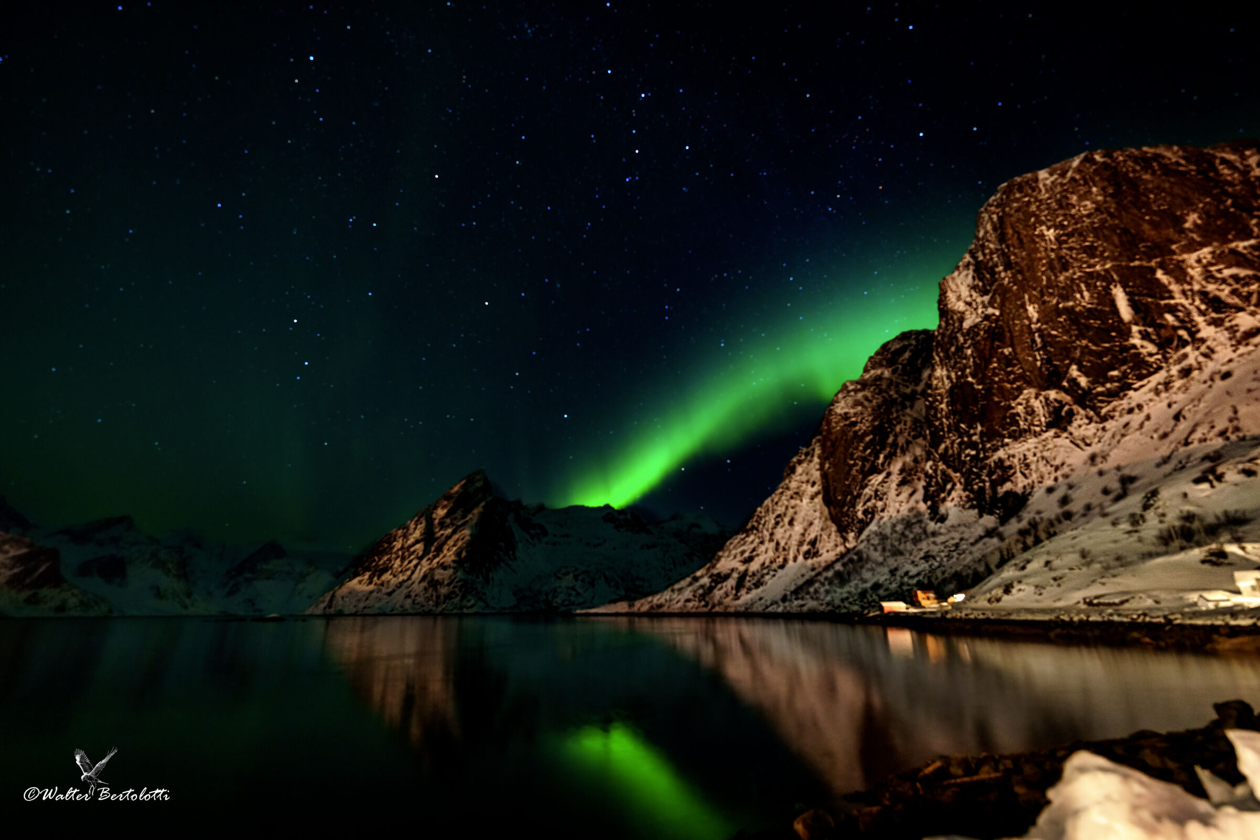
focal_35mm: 14
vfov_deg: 81.2
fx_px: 490
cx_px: 630
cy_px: 420
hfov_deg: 104.3
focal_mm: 14
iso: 2000
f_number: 1.8
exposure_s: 5
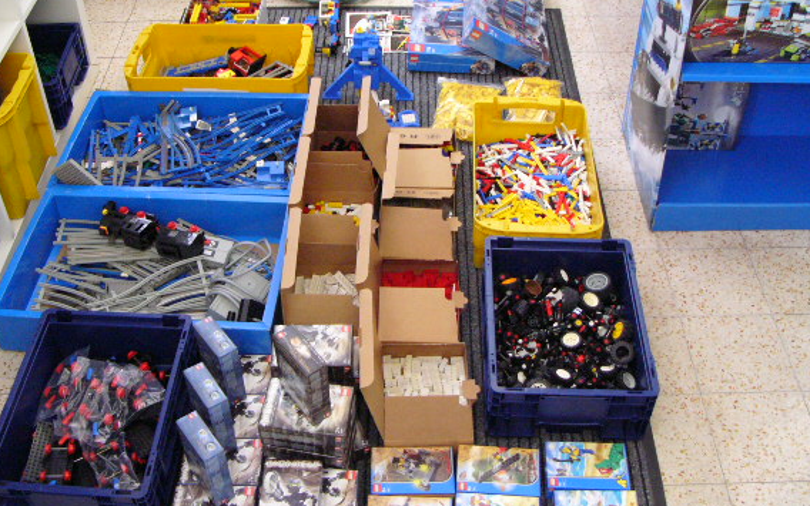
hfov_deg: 46.2
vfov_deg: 29.8
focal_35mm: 43
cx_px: 379
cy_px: 207
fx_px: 949
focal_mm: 6
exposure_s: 1/15
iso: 200
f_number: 2.8
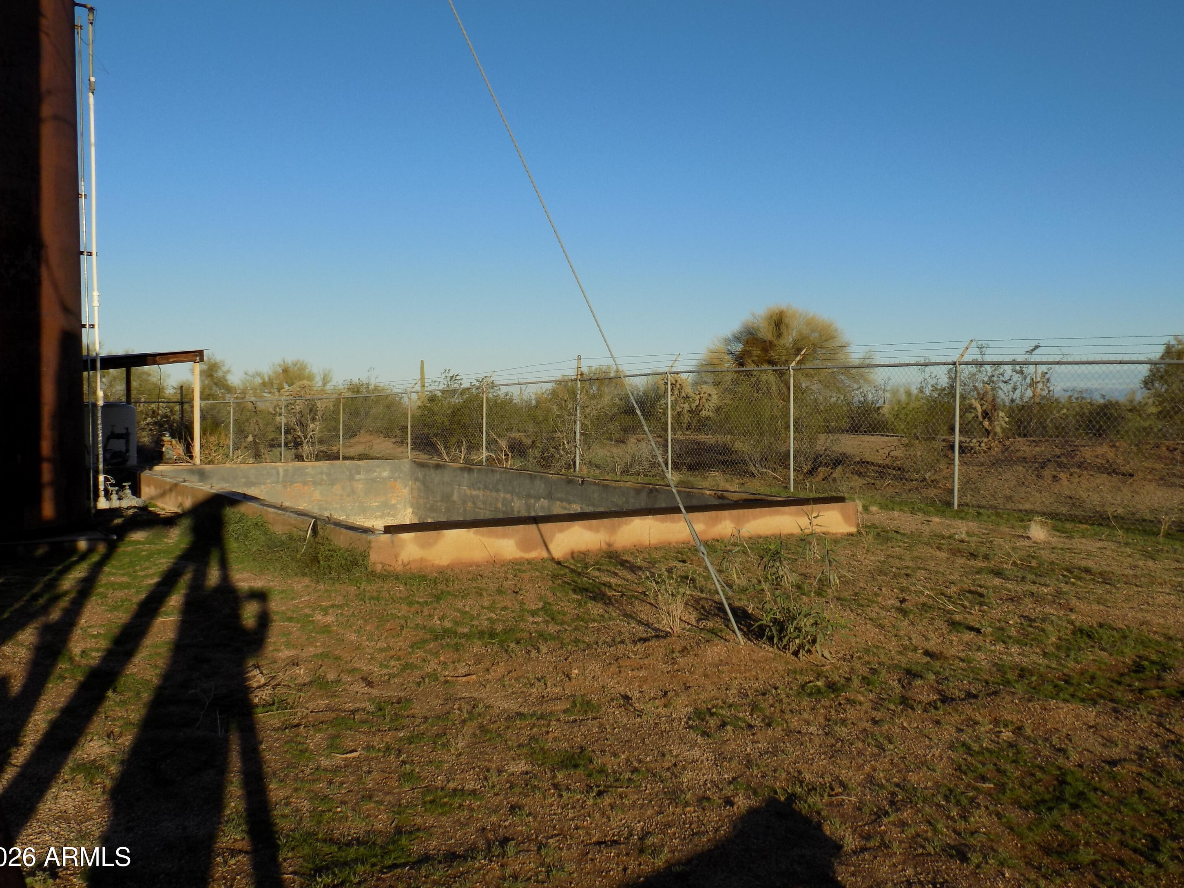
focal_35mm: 31
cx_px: 589
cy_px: 440
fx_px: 1060
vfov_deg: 45.4
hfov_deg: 58.4
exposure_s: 1/1000
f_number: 3.3
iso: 80
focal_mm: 5.3
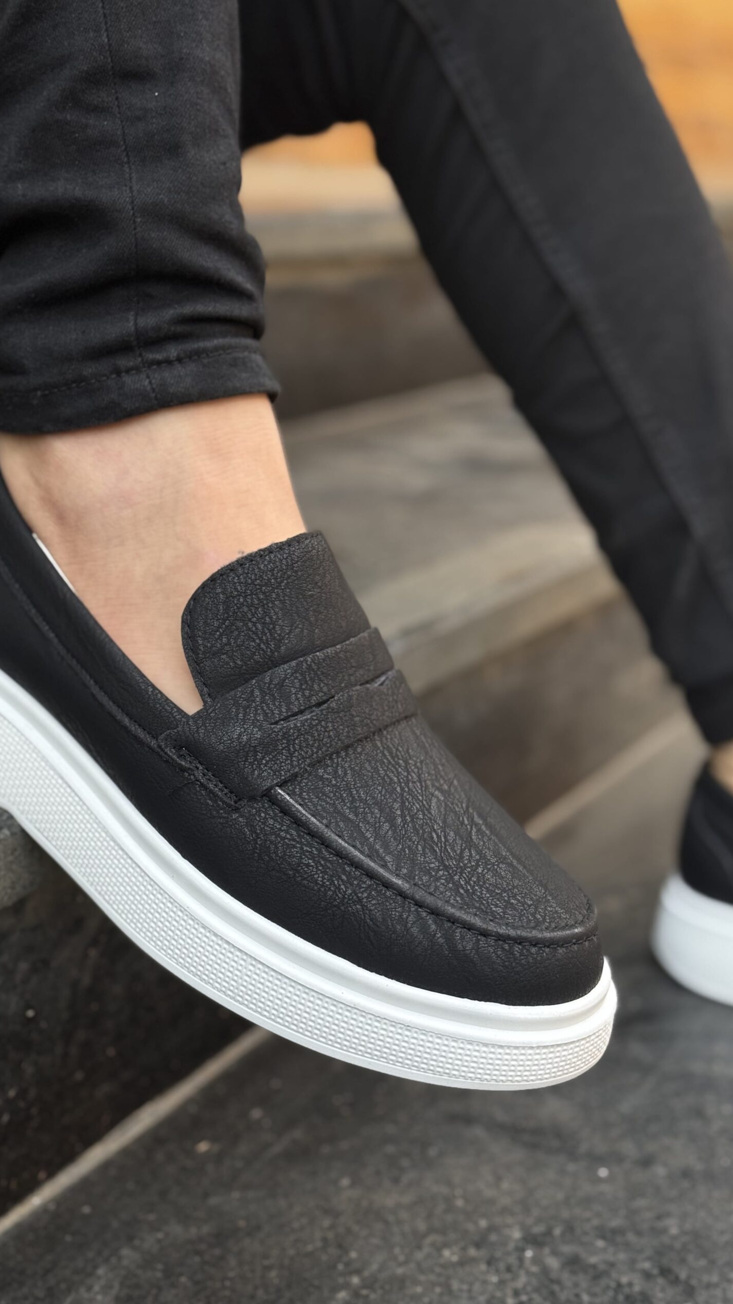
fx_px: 1831
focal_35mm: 53
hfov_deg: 22.6
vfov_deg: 39.2
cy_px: 652
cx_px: 337
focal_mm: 6.76
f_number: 1.78
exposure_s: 1/121
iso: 50
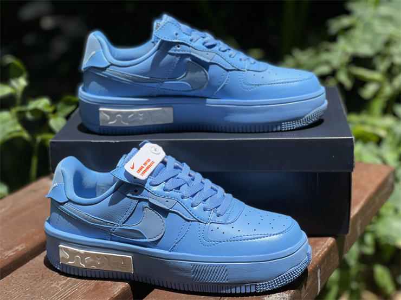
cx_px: 200
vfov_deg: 22.9
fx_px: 741
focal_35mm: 64
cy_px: 150
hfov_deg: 30.3
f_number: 2.2
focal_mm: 7.5
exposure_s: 1/1193
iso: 32
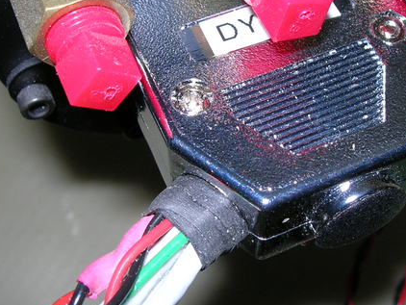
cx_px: 282
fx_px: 845
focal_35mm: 72
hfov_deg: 26.8
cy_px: 123
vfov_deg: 20.4
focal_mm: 7.8
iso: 64
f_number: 4.8
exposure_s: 1/60.1
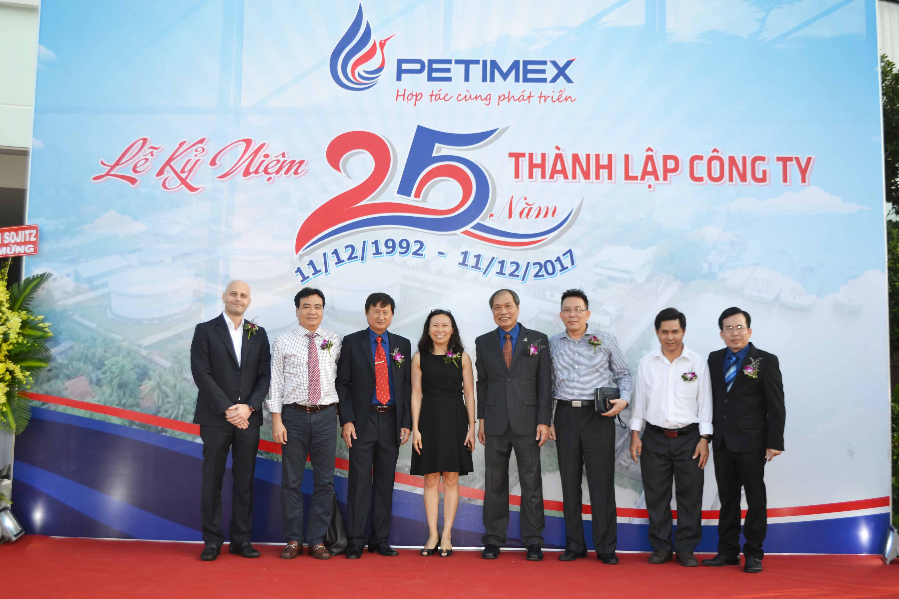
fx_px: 899
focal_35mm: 36
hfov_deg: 53.1
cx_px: 450
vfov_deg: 36.9
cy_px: 300
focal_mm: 24
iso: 110
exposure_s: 1/125
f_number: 4
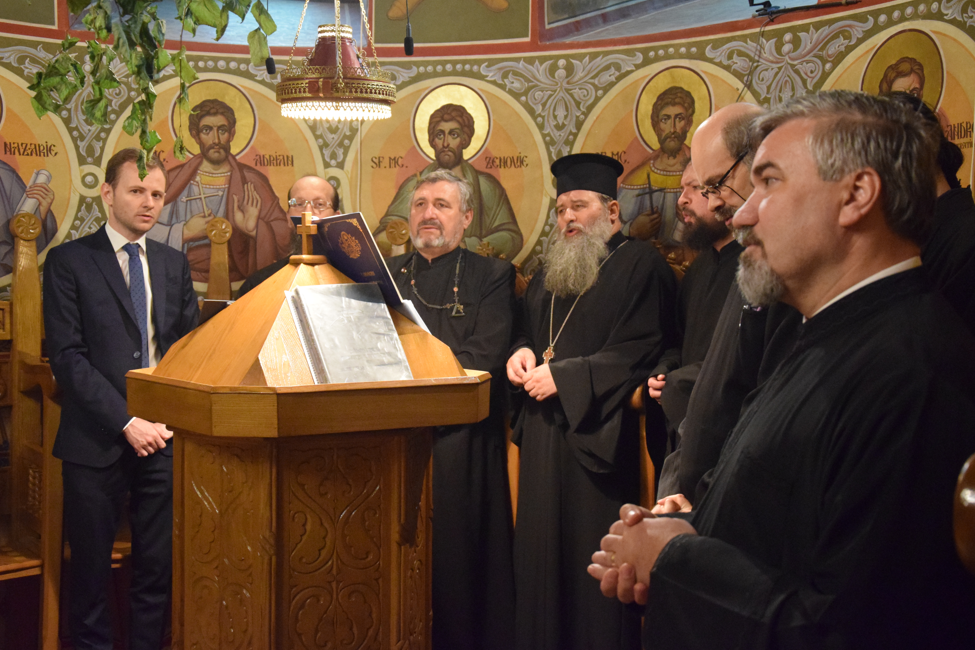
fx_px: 1408
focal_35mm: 52
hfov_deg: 38.2
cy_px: 322
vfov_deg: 26.0
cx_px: 483
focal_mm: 34
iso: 6400
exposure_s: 1/40
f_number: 4.2
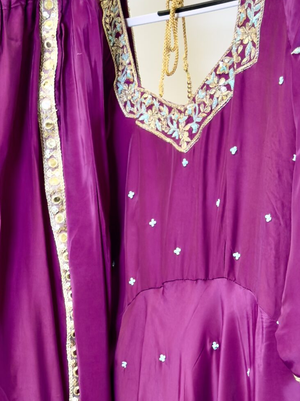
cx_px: 0
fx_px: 1064
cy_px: 252
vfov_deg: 21.3
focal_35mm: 92
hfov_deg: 15.8
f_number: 1.78
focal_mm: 6.86
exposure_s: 1/60
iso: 125
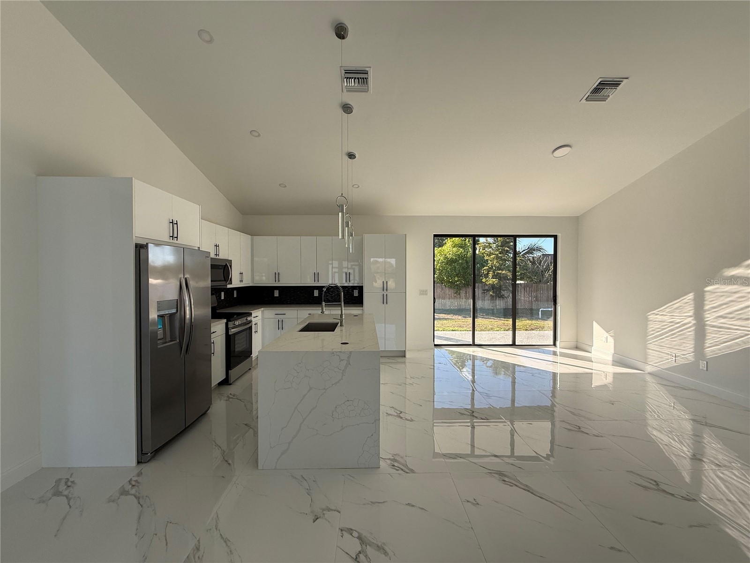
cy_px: 282
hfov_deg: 102.1
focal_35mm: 14
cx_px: 375
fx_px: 303
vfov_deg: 85.7
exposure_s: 1/253
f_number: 2.2
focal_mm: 2.22
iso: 64
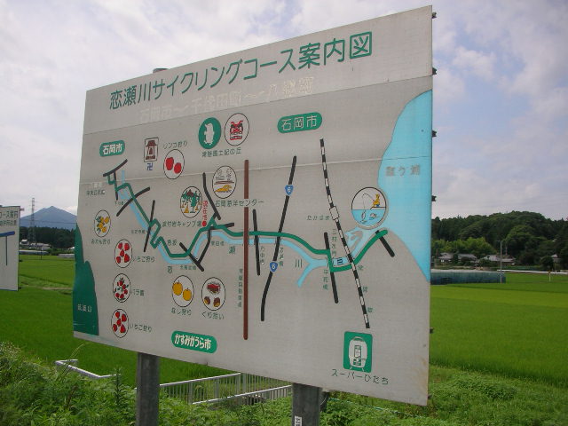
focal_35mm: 37
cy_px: 213
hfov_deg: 50.1
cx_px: 284
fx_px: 607
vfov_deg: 38.7
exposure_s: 1/320
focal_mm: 5.7
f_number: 2.8
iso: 50
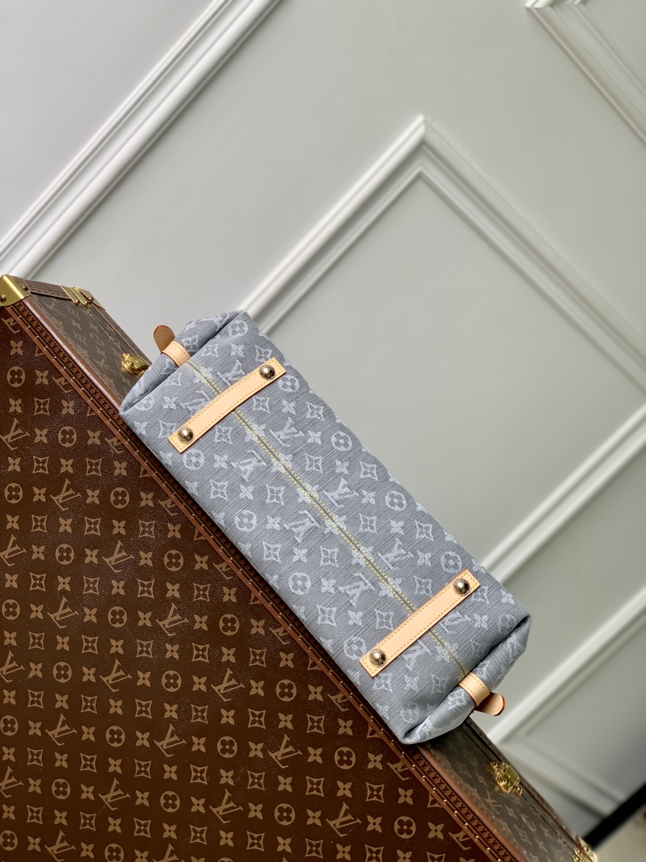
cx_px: 323
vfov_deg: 36.8
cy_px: 431
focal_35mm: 52
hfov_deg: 28.0
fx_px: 1294
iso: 16
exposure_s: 1/122
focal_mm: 6
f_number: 2.4
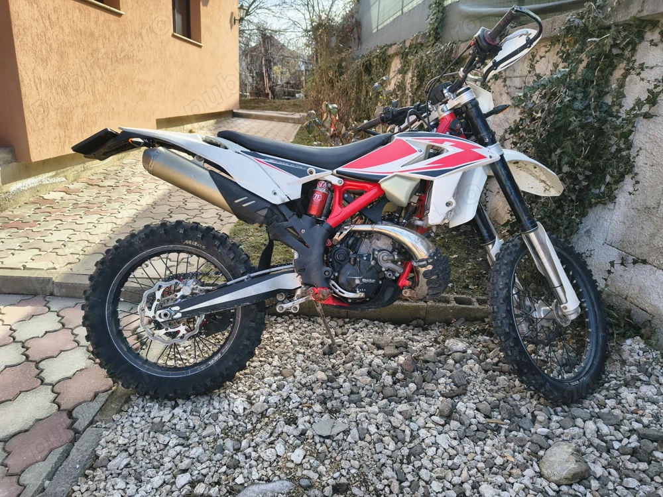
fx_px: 460
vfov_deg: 56.8
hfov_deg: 71.6
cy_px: 248
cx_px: 332
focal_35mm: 24
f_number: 1.8
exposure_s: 1/592
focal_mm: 5.56
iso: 100
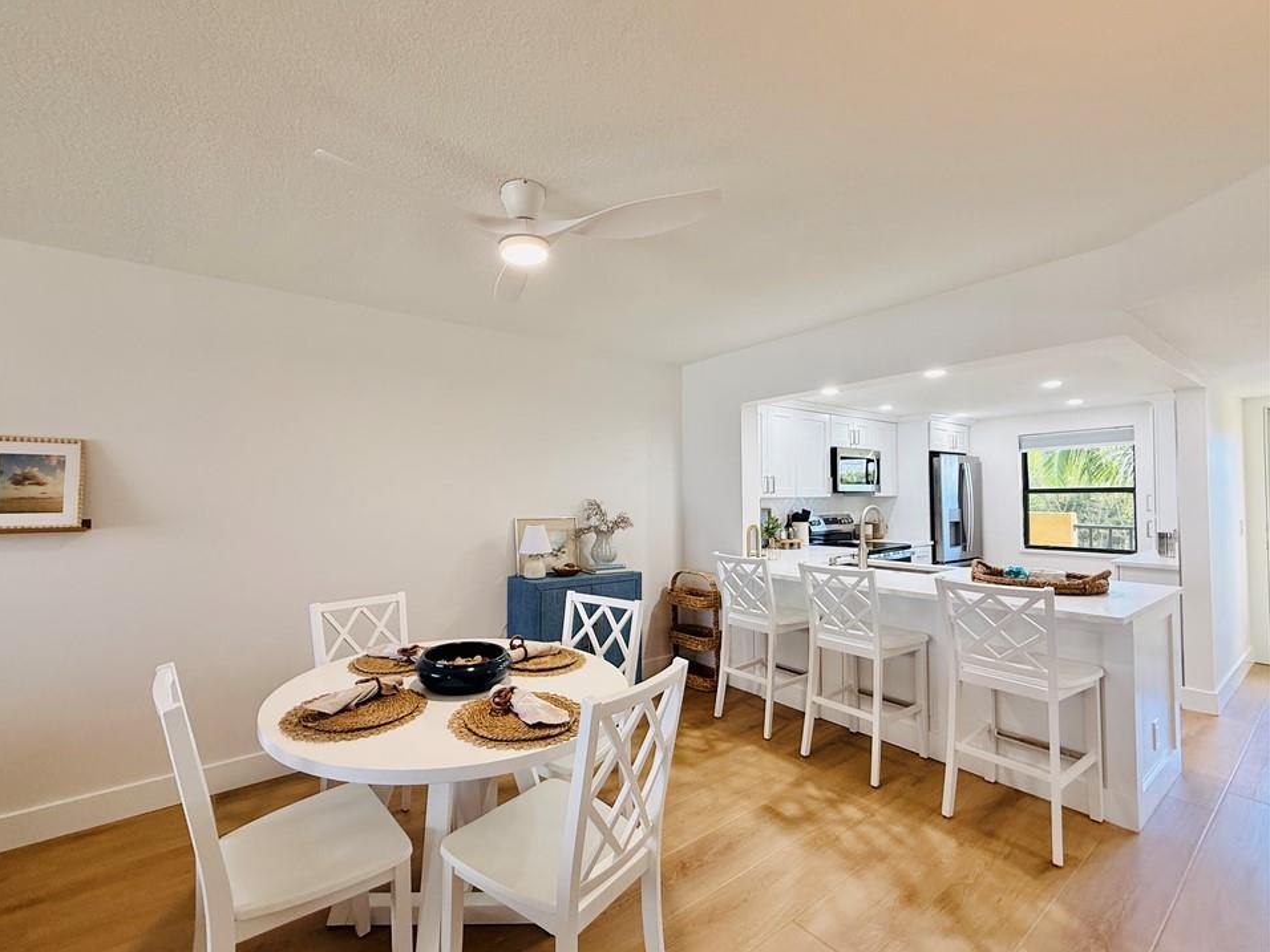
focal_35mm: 15
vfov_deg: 81.7
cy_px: 486
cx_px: 591
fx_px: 550
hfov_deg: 98.0
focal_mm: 2.22
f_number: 2.2
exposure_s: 1/120
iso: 125
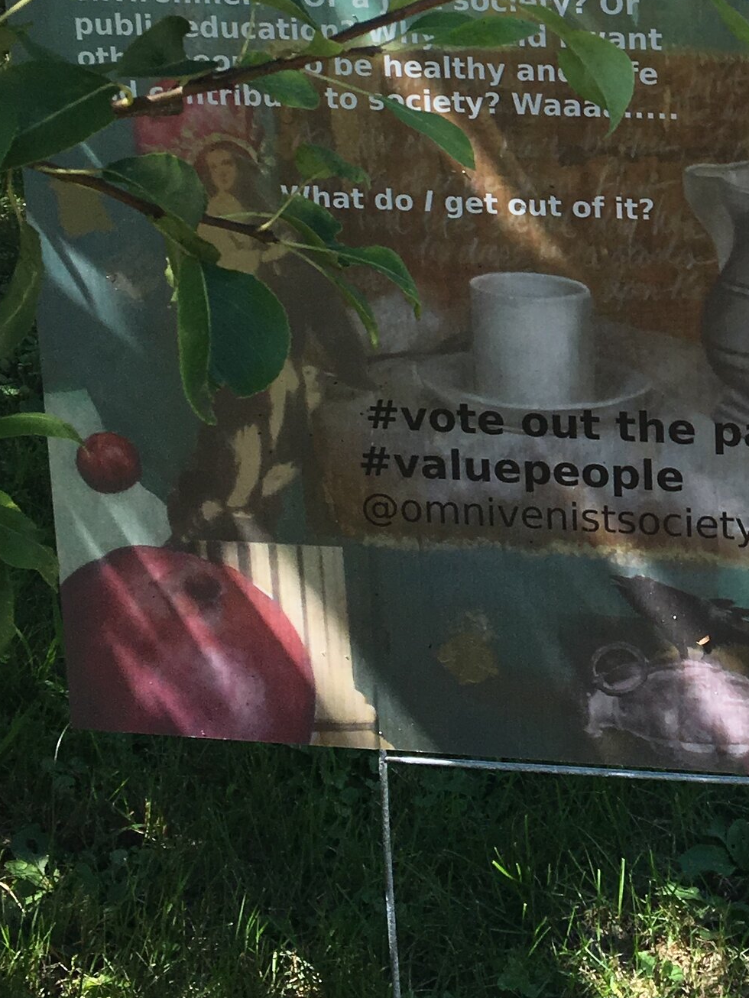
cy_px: 33
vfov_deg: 25.2
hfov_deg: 19.0
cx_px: 841
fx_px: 2134
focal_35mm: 74
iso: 25
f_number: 2.2
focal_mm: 4.15
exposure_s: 1/545
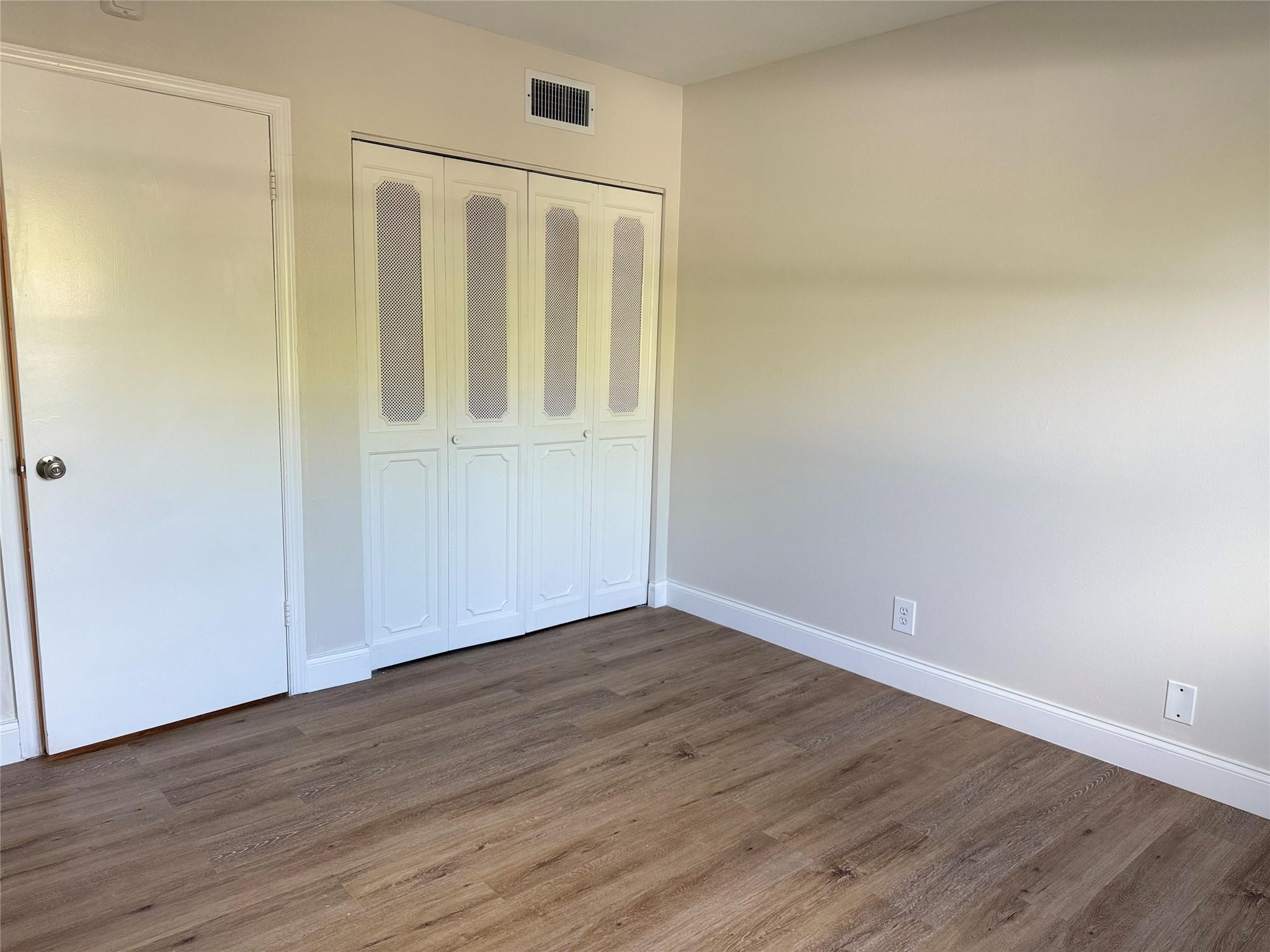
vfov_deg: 56.8
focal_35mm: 24
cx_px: 635
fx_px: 881
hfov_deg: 71.6
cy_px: 476
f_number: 1.78
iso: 125
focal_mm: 6.86
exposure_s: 1/121
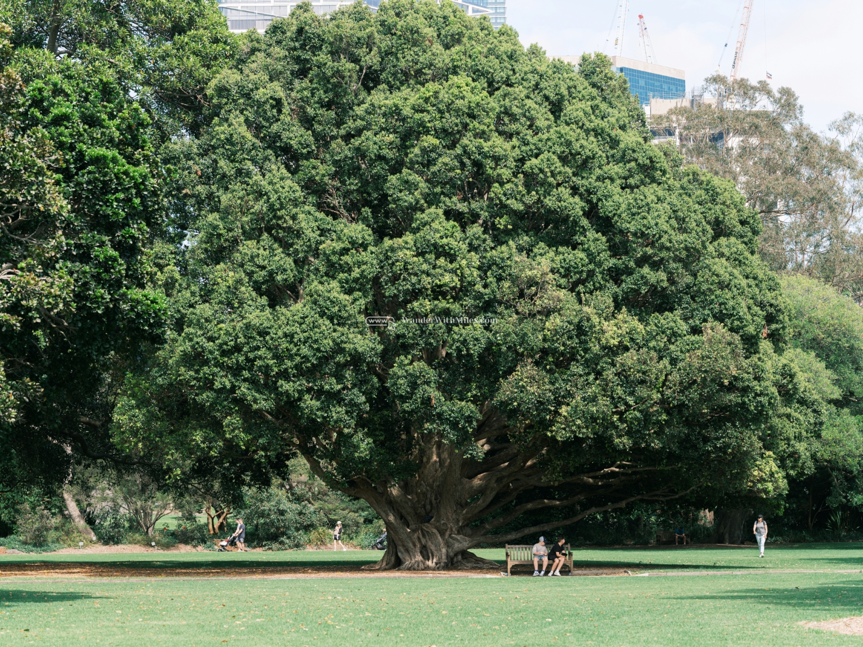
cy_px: 324
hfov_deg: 22.5
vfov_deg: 17.0
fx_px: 2169
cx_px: 432
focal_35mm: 87
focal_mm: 110
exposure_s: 1/160
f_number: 8
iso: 800
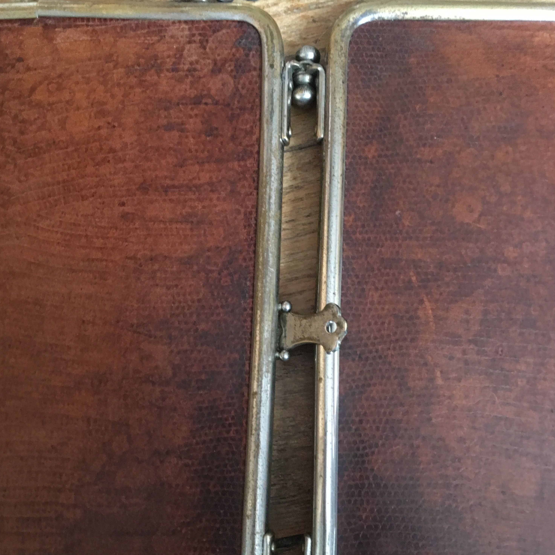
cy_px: 327
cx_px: 276
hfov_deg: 47.2
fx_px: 635
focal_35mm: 35
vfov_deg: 47.0
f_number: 2.2
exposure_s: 1/4
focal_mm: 4.15
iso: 80
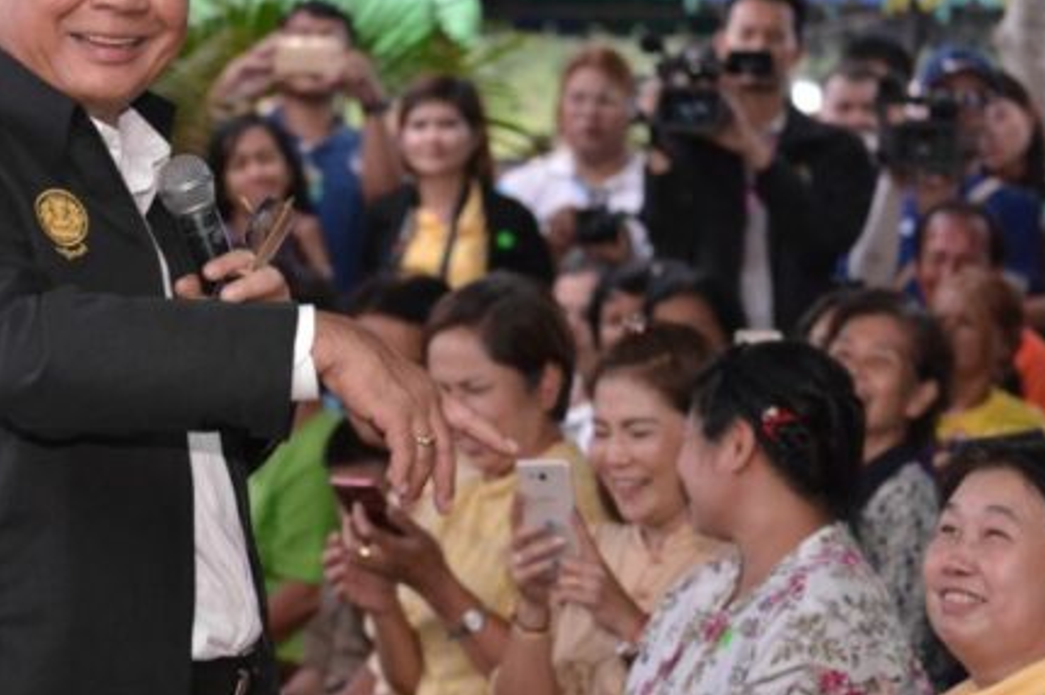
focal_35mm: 162
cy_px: 255
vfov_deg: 8.5
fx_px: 4699
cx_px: 95
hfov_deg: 12.6
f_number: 4.5
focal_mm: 85
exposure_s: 1/160
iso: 3200
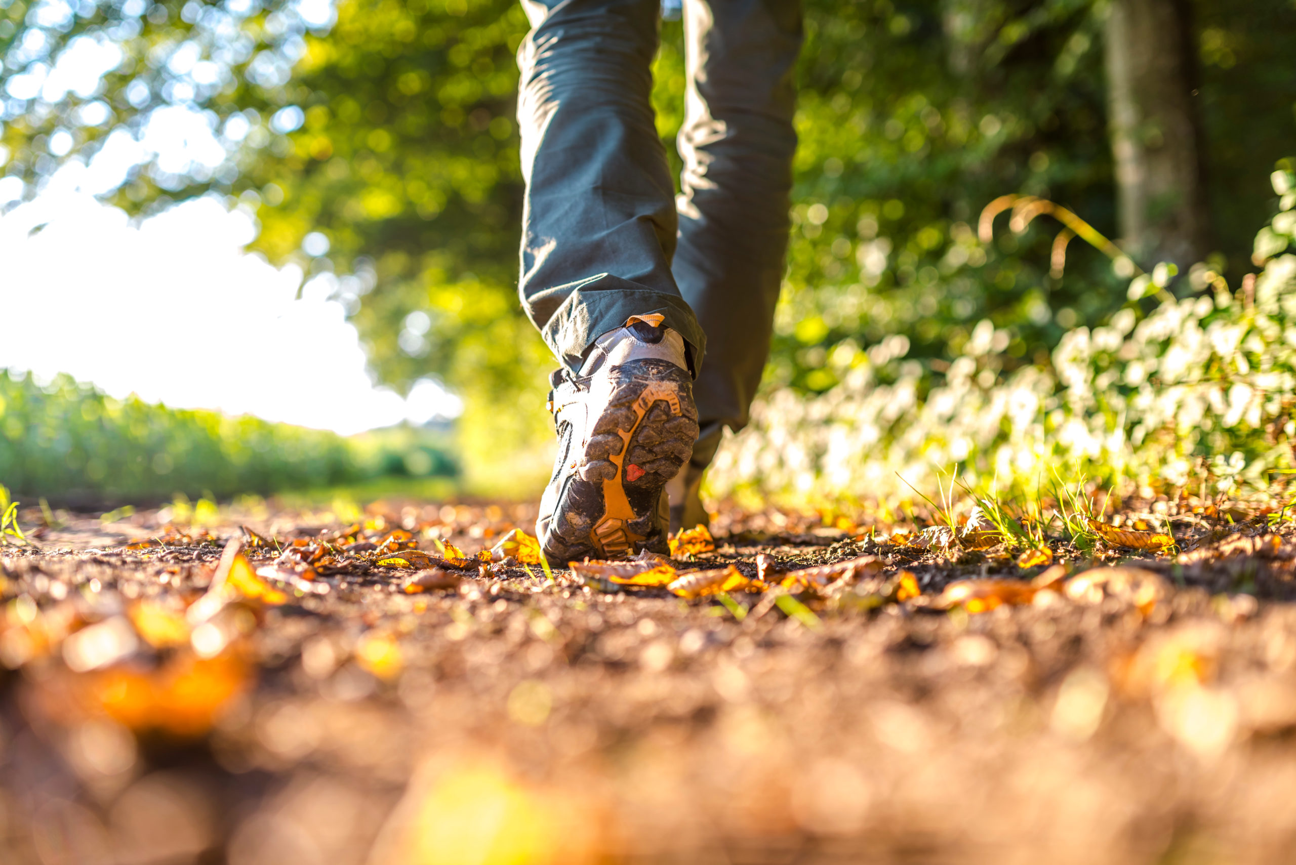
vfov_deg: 37.9
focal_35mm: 35
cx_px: 648
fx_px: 1260
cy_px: 432
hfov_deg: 54.4
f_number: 2
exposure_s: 1/100
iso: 100
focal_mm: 35
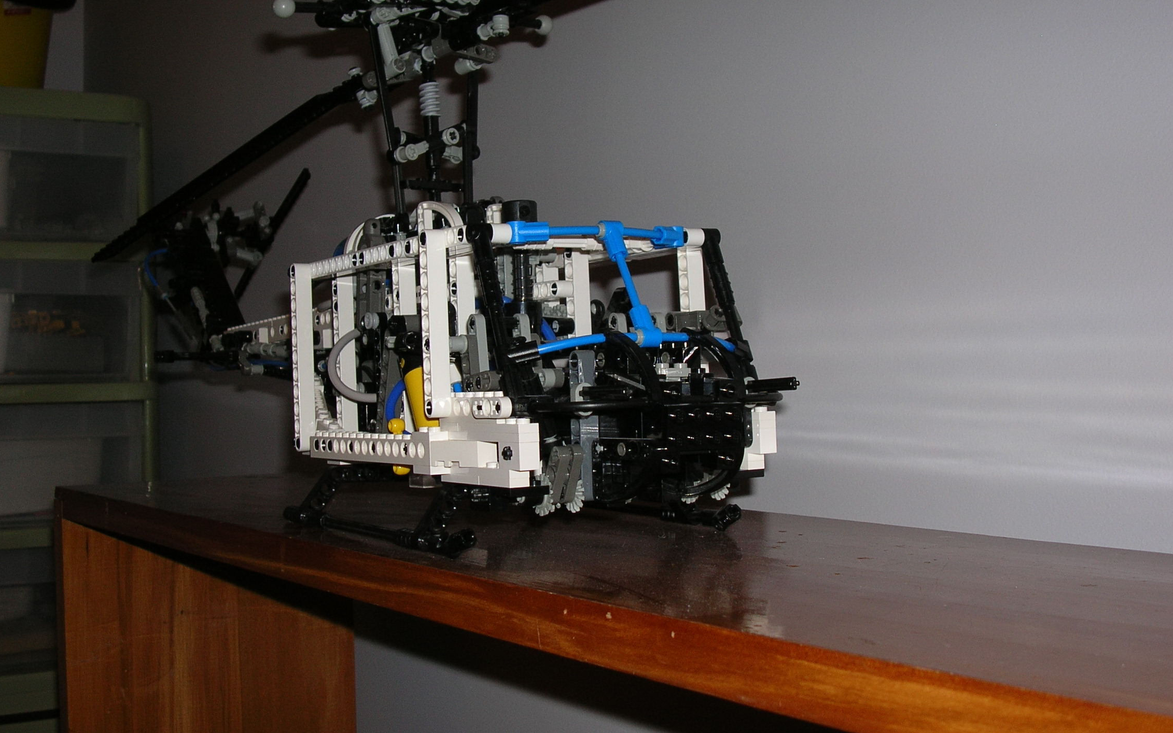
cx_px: 582
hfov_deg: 44.4
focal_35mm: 45
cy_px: 340
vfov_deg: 28.6
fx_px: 1439
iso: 50
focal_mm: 7.1
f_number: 3
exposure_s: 1/60.1
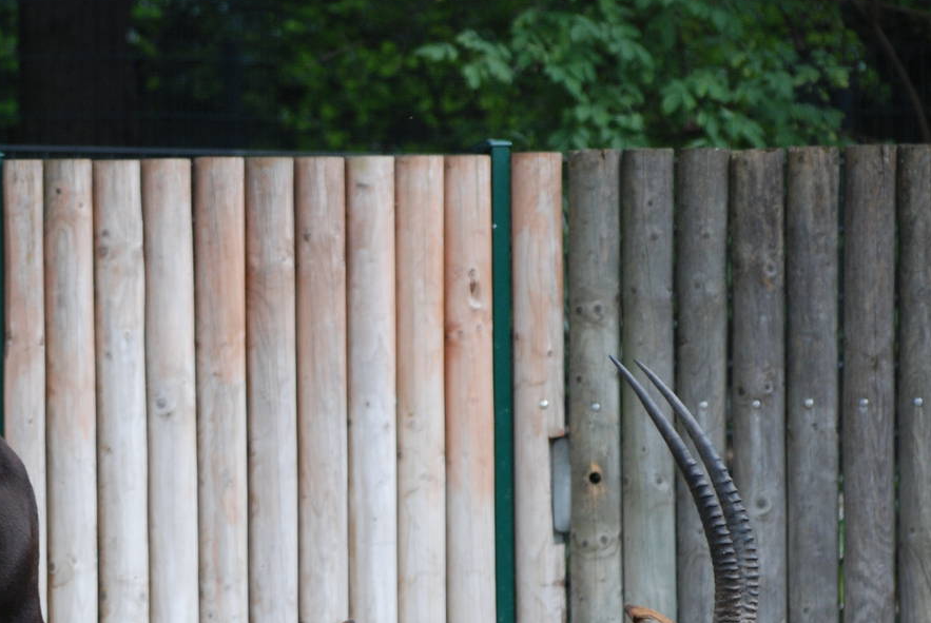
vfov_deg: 3.0
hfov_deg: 4.5
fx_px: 11961
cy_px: 456
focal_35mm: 462
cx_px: 210
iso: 400
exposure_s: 1/250
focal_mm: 170
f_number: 4.8
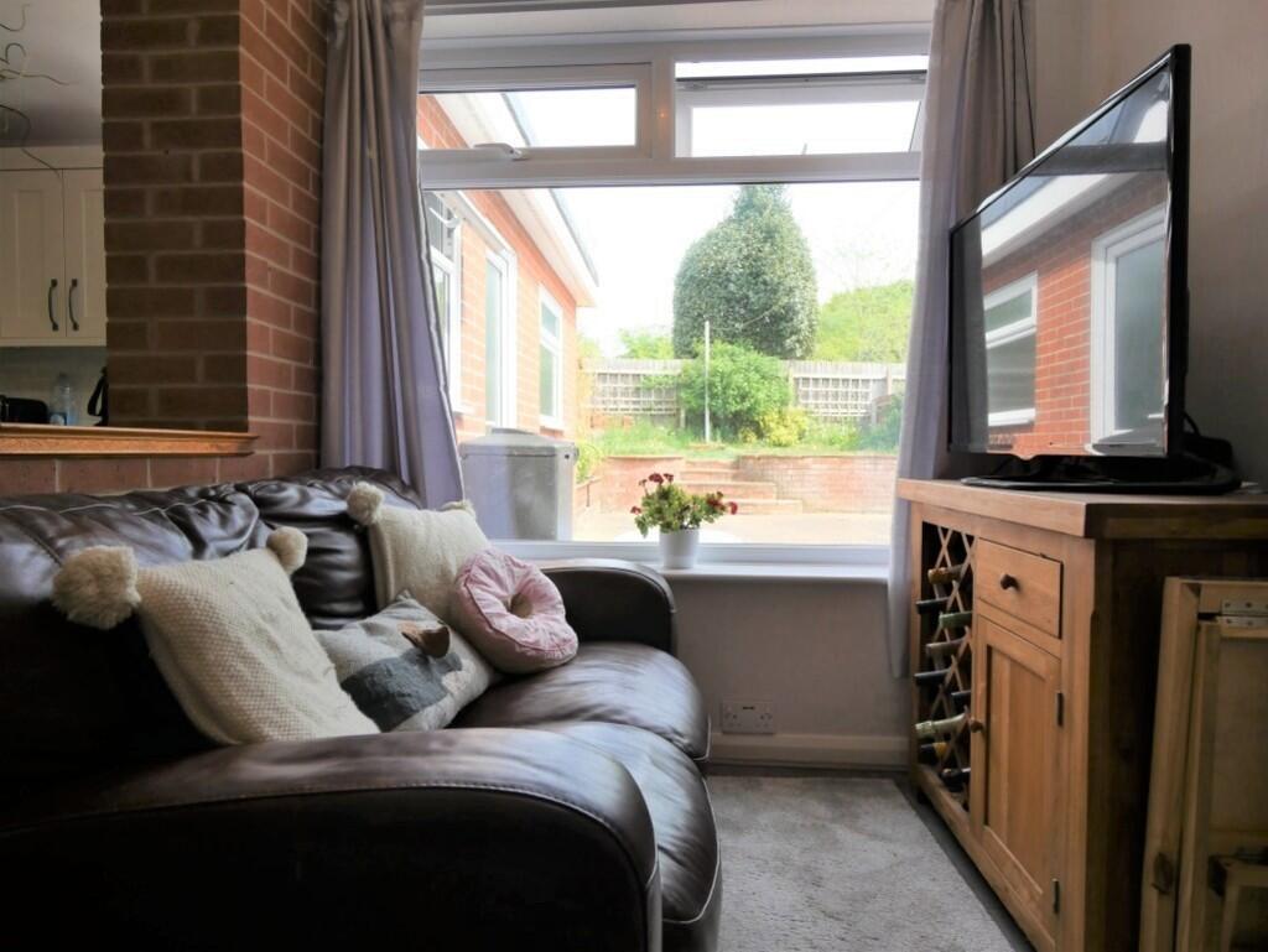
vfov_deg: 61.1
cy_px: 476
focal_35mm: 22
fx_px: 806
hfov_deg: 76.4
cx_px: 634
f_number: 5
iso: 200
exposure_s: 1/200
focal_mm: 11
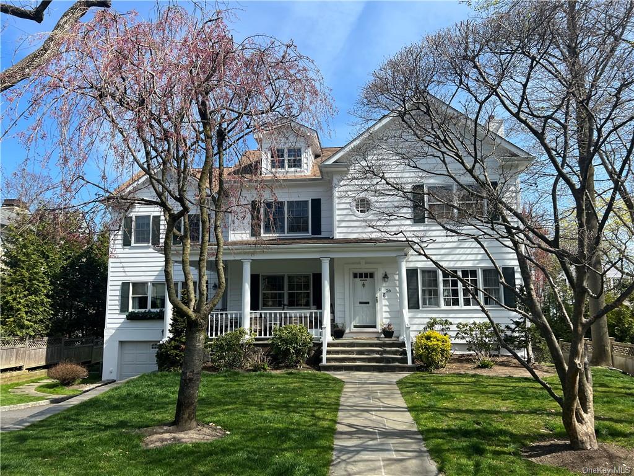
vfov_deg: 53.1
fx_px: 476
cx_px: 317
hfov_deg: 67.3
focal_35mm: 26
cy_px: 238
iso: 50
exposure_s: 1/2695
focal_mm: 5.7
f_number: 1.5
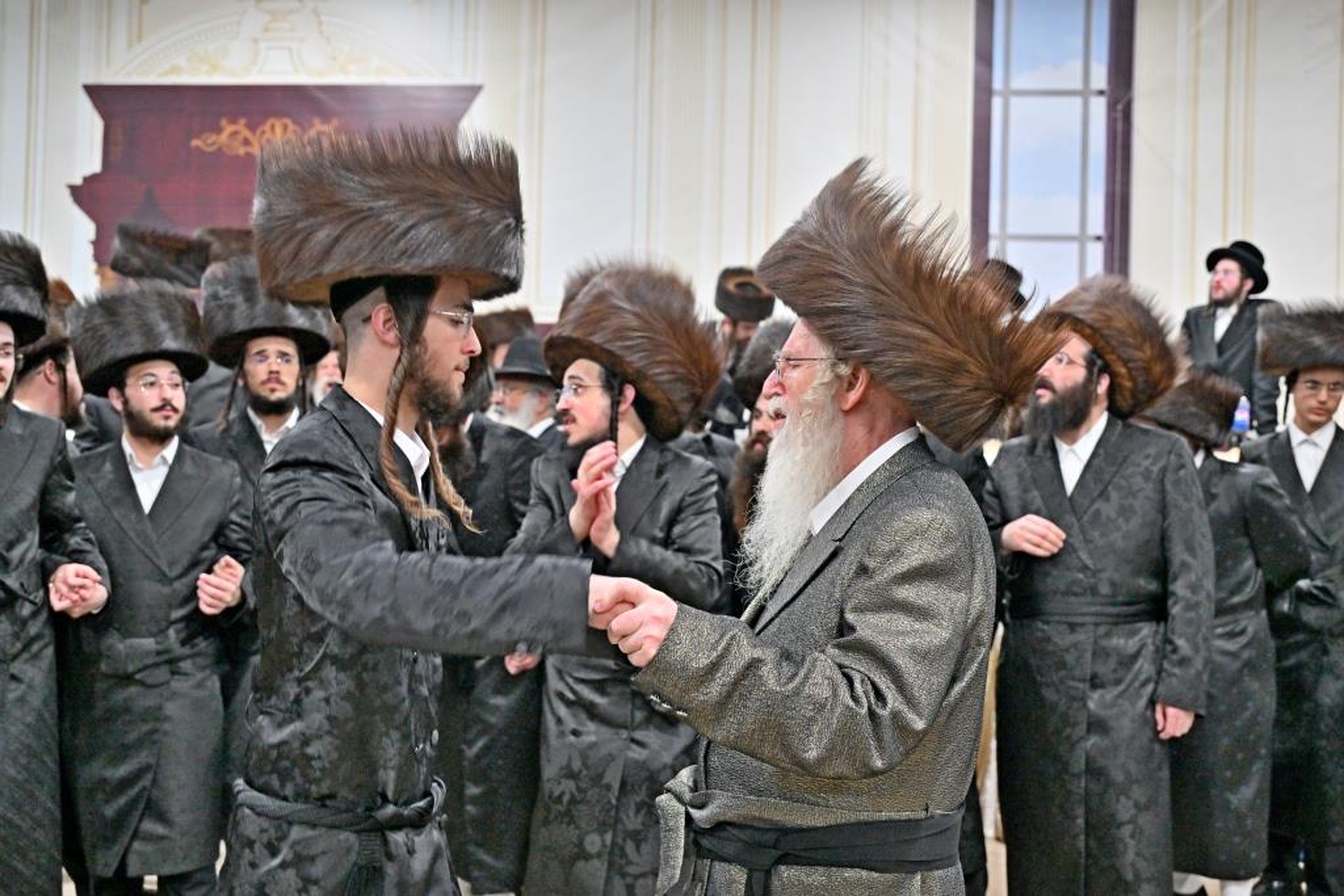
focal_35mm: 38
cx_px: 672
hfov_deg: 50.7
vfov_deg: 35.1
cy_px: 448
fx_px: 1419
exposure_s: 1/200
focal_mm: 38
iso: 2000
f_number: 4
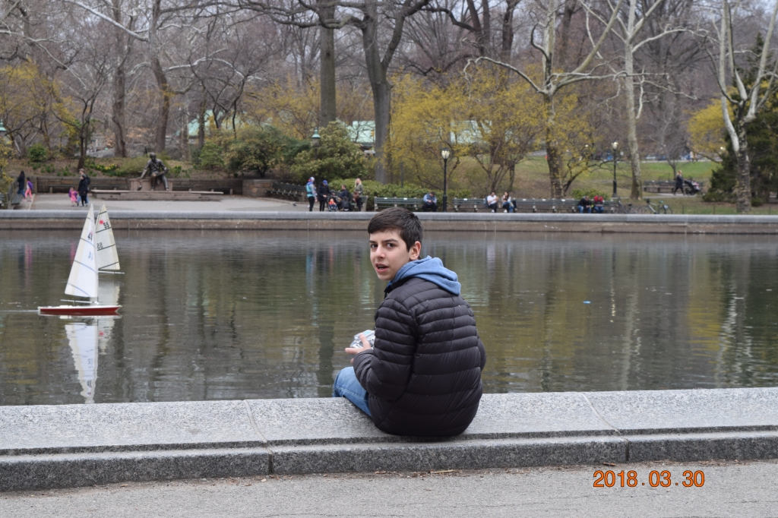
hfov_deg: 24.6
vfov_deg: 16.5
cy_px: 259
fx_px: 1782
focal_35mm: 82
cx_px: 389
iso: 200
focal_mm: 55
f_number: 10
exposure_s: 1/40
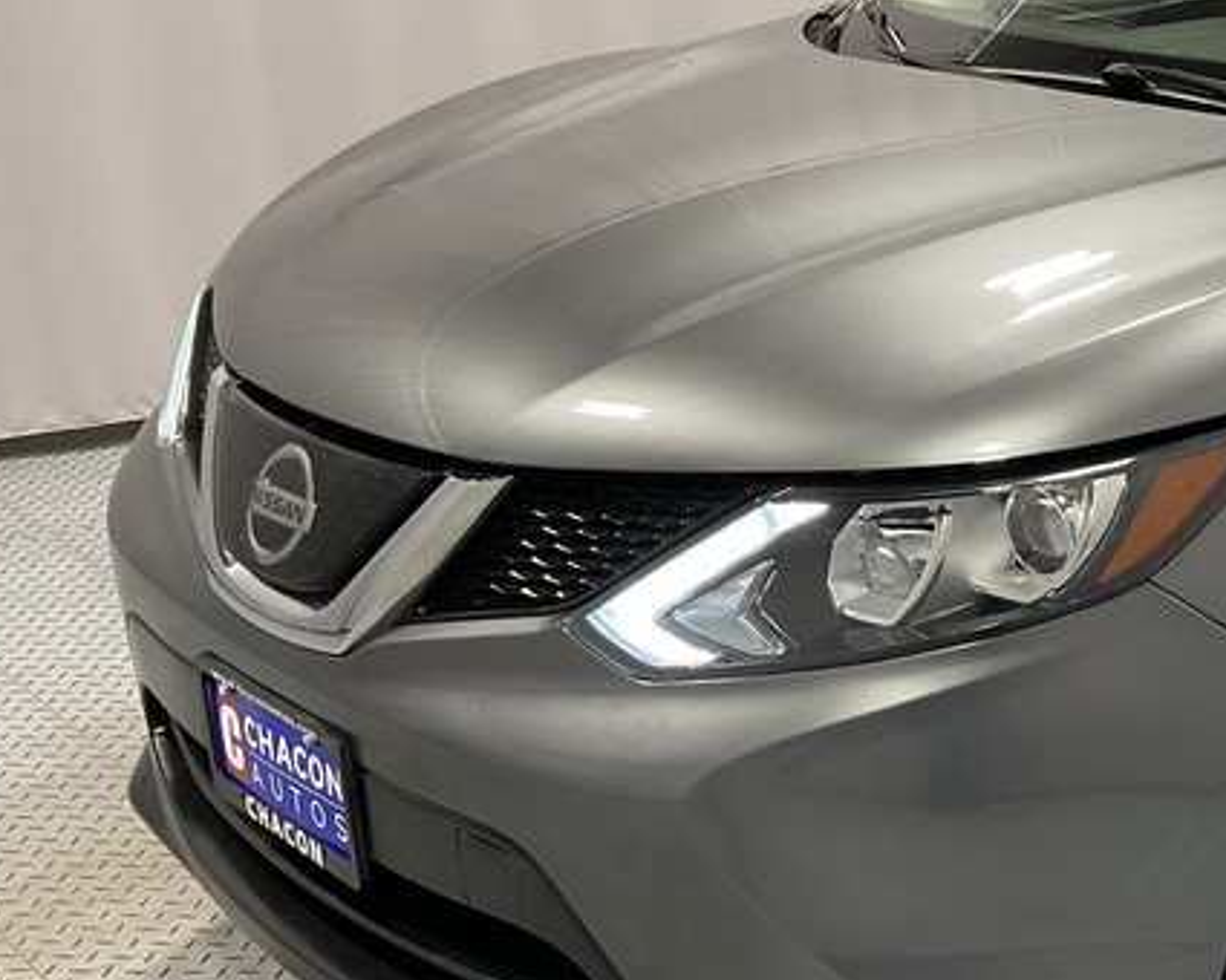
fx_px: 2322
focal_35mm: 64
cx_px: 1298
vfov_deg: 23.8
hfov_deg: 27.4
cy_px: 458
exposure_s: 1/50
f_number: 1.8
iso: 64
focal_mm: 3
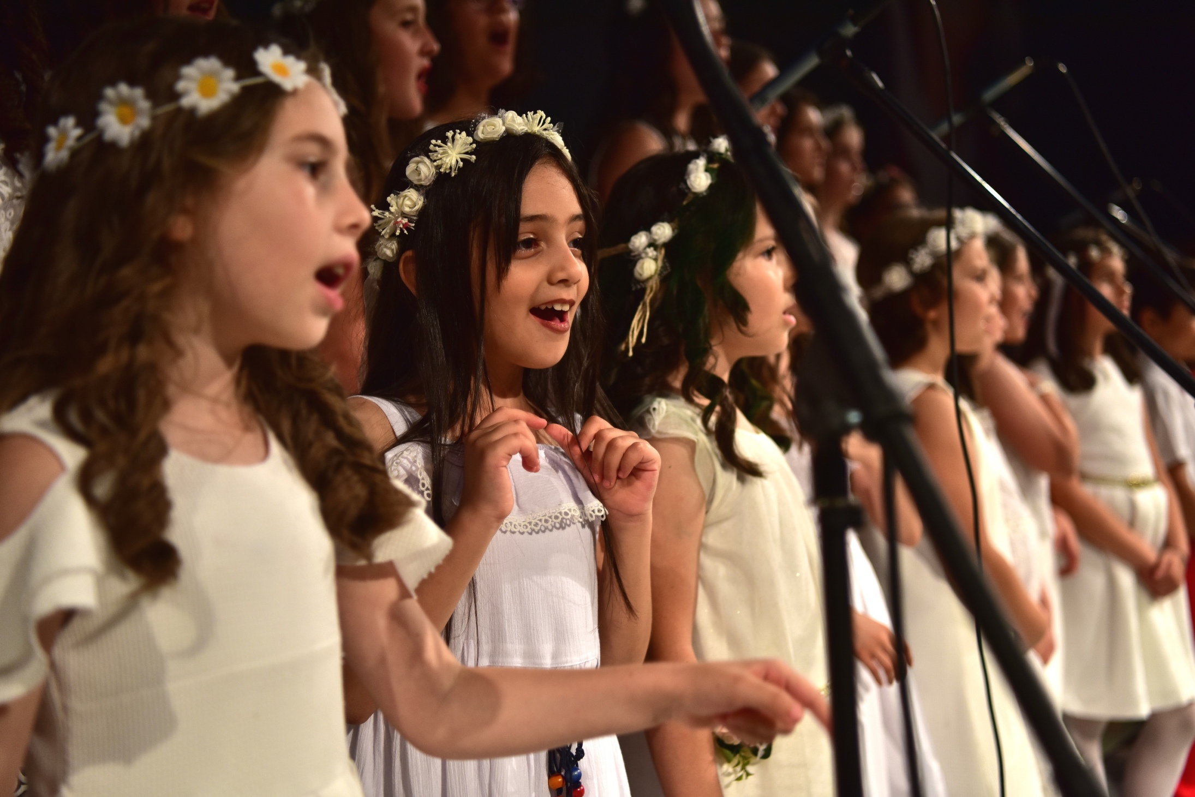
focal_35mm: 52
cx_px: 598
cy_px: 398
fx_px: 1726
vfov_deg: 26.0
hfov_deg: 38.2
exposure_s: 1/250
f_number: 2.8
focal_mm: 52
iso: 400
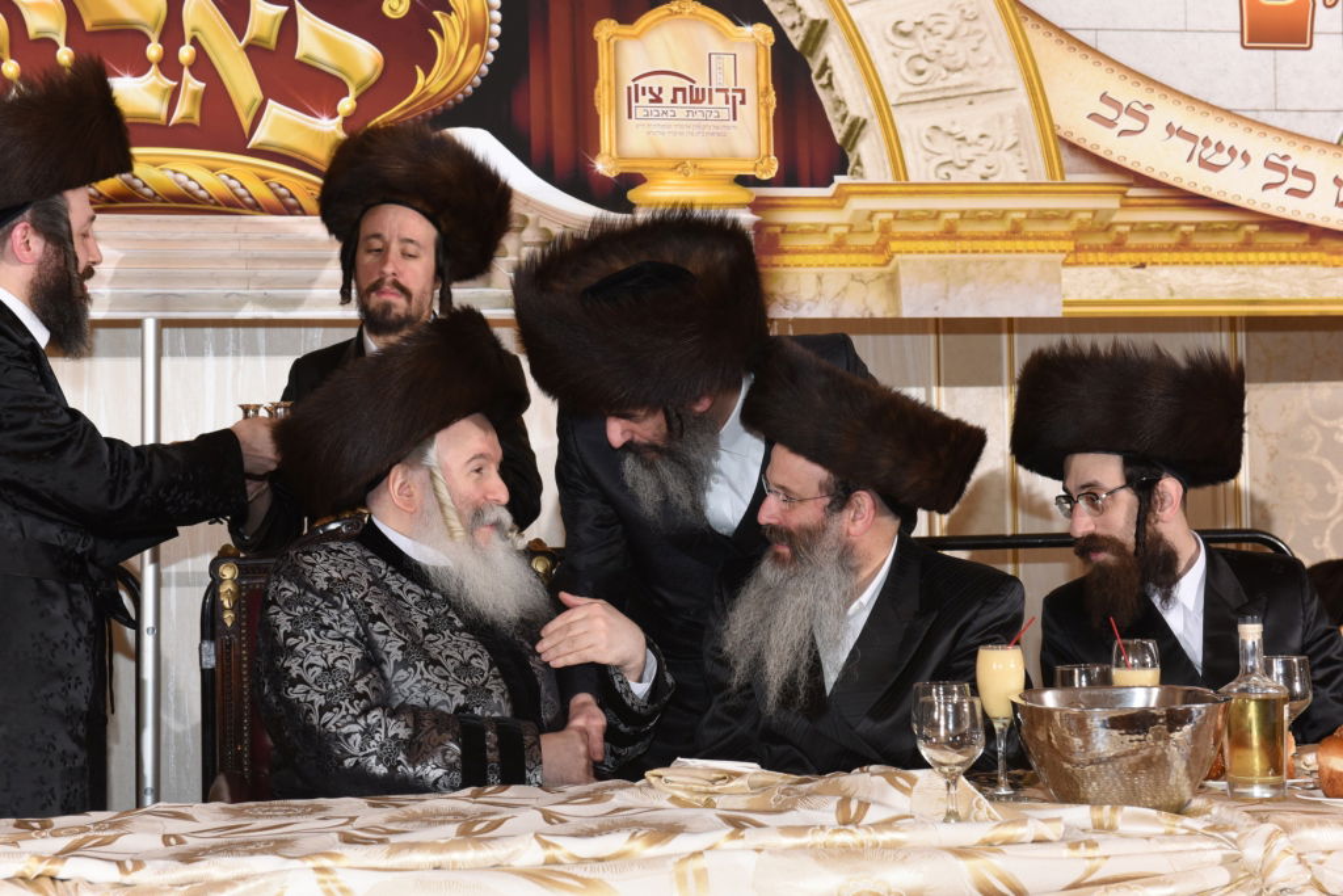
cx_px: 672
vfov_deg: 19.5
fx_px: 2612
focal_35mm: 70
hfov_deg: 28.8
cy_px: 448
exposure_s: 1/160
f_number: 8
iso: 800
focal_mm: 70
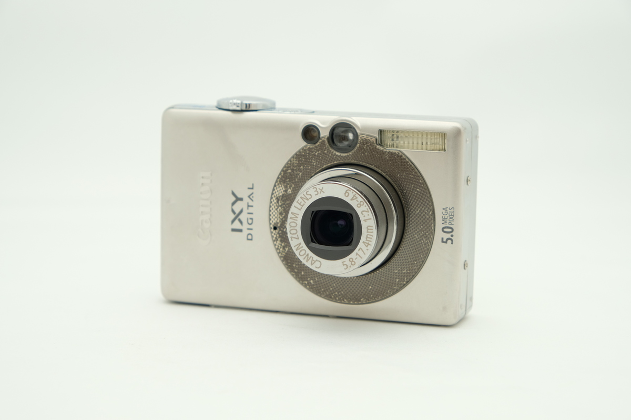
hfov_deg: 24.5
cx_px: 316
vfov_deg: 16.4
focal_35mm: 83
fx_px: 1454
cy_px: 210
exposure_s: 1/125
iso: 200
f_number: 8
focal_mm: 55
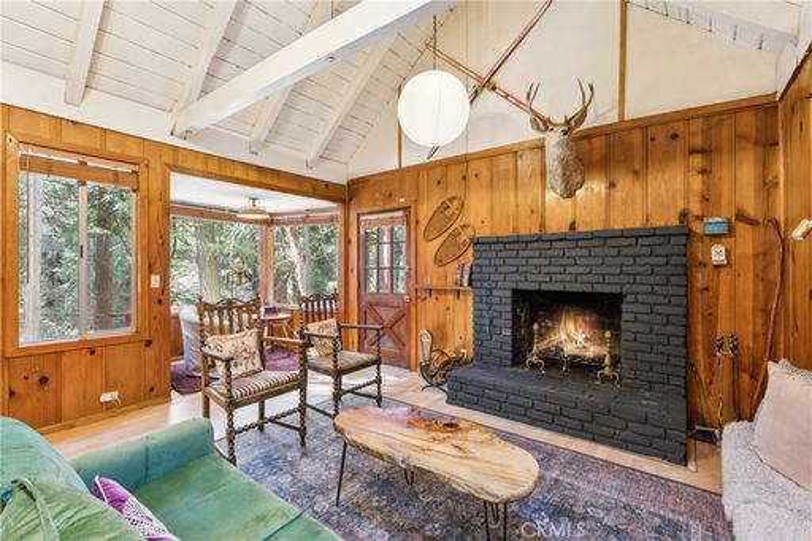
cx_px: 406
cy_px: 270
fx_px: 368
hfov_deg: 95.7
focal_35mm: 16
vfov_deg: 72.7
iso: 100
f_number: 13
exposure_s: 3.2
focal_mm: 16.3
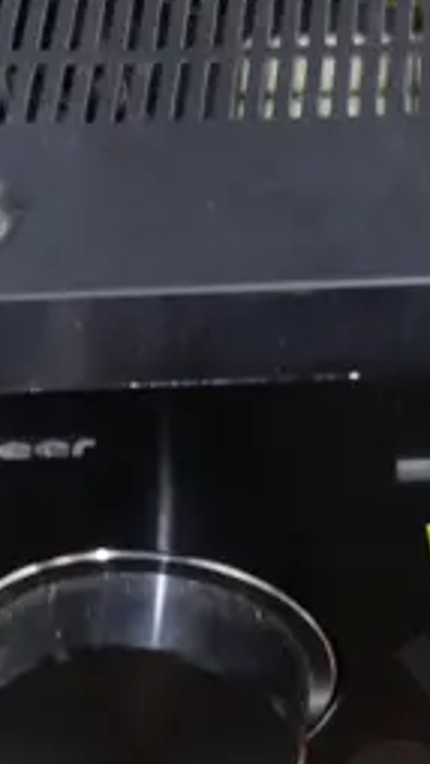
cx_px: 878
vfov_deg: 17.4
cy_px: 448
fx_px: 2492
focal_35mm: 123
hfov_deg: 9.2
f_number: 5.6
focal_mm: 14
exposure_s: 1/60
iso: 1000
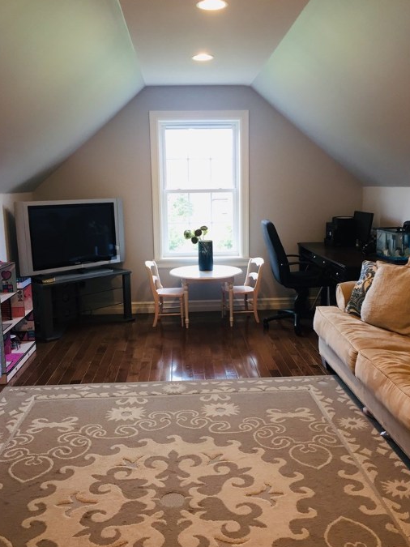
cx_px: 205
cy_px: 292
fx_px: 521
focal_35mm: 33
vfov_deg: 55.3
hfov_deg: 42.9
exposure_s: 1/30
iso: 64
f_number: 2.2
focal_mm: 4.15
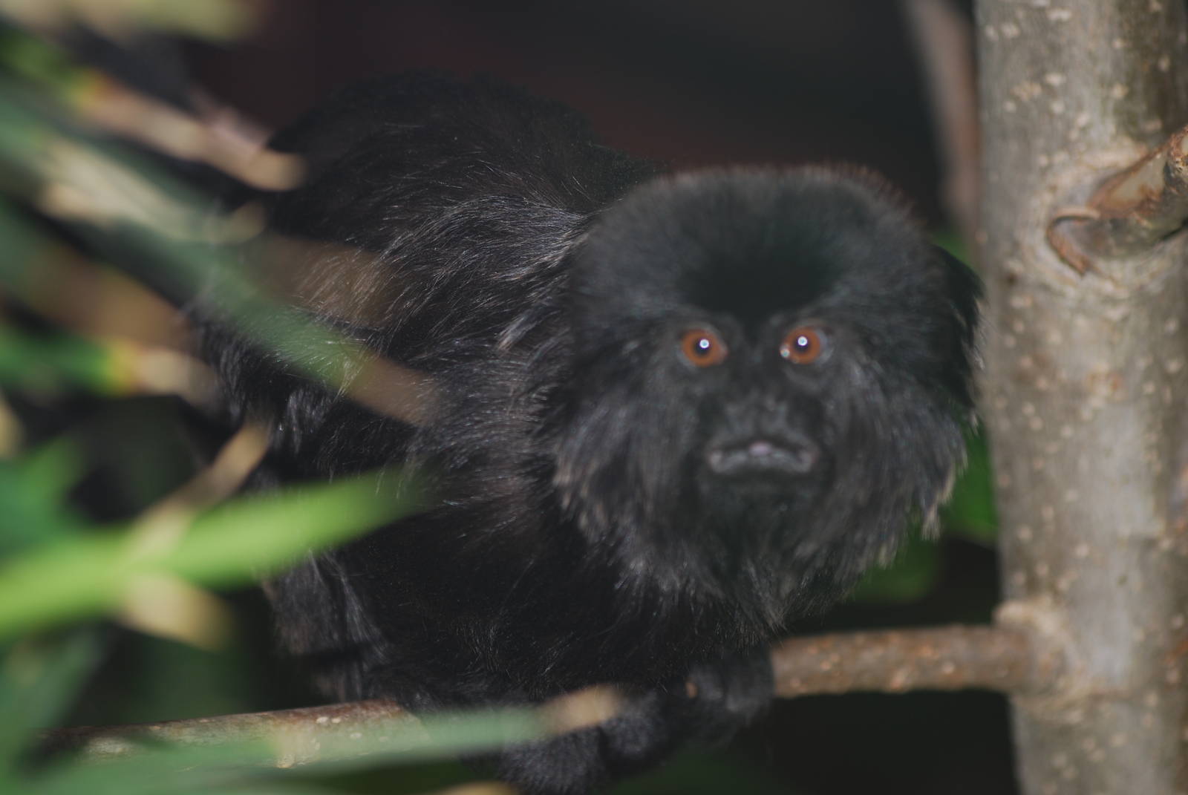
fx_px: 6046
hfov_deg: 11.2
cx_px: 594
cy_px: 398
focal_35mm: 183
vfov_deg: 7.5
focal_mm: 122
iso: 100
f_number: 4.2
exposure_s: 1/125
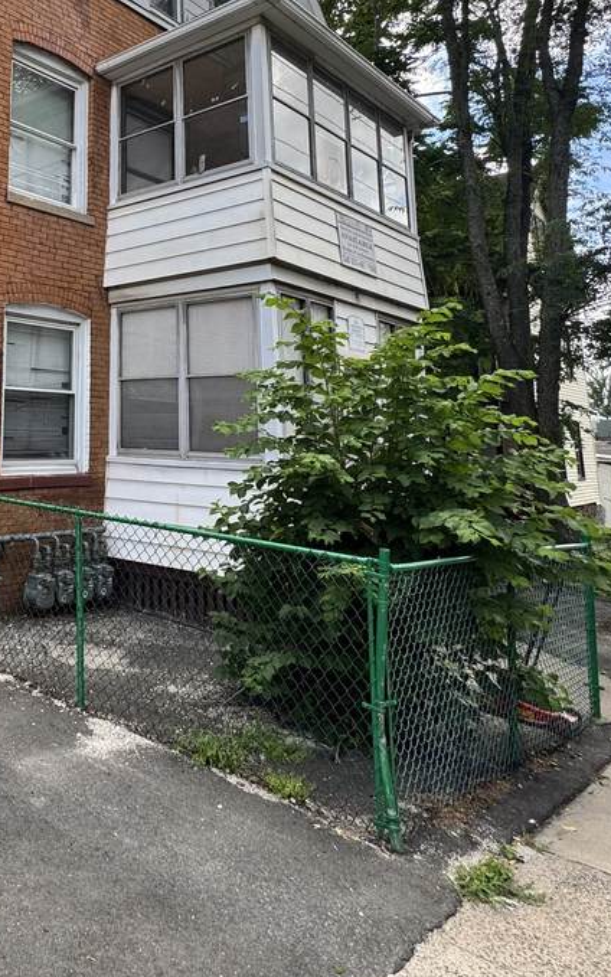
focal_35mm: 28
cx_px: 6
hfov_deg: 39.5
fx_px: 746
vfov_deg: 64.1
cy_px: 298
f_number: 2.2
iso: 40
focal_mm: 2.22
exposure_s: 1/289
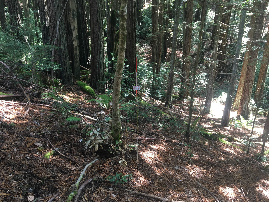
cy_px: 101
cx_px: 134
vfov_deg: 48.2
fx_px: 225
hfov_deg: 61.7
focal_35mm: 29
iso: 80
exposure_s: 1/30
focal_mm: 4.15
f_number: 2.2
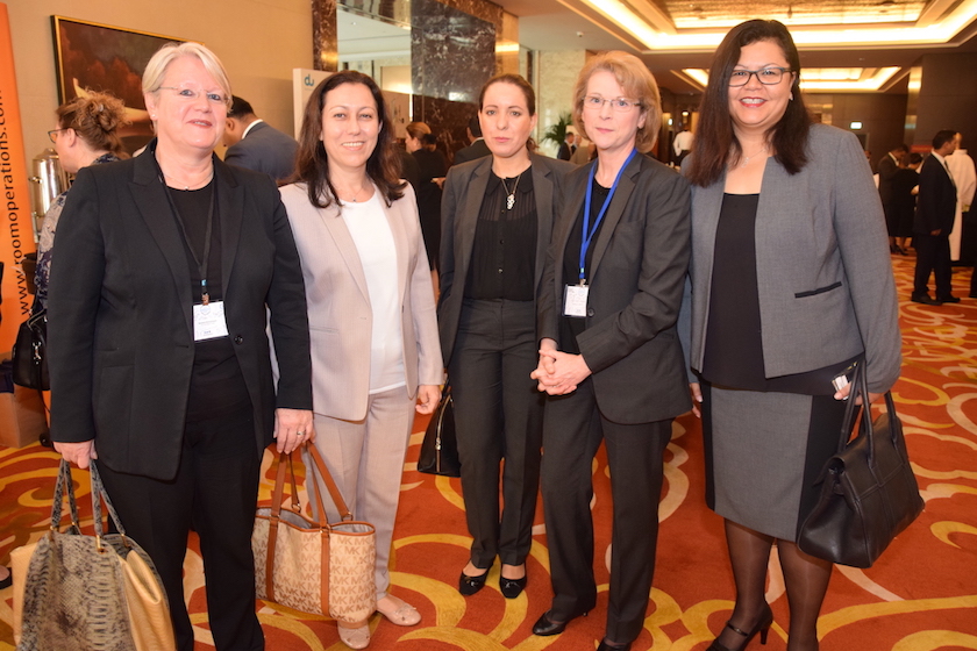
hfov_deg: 67.4
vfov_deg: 47.9
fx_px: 733
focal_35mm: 27
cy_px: 326
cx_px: 488
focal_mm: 18
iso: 800
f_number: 5
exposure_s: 1/15
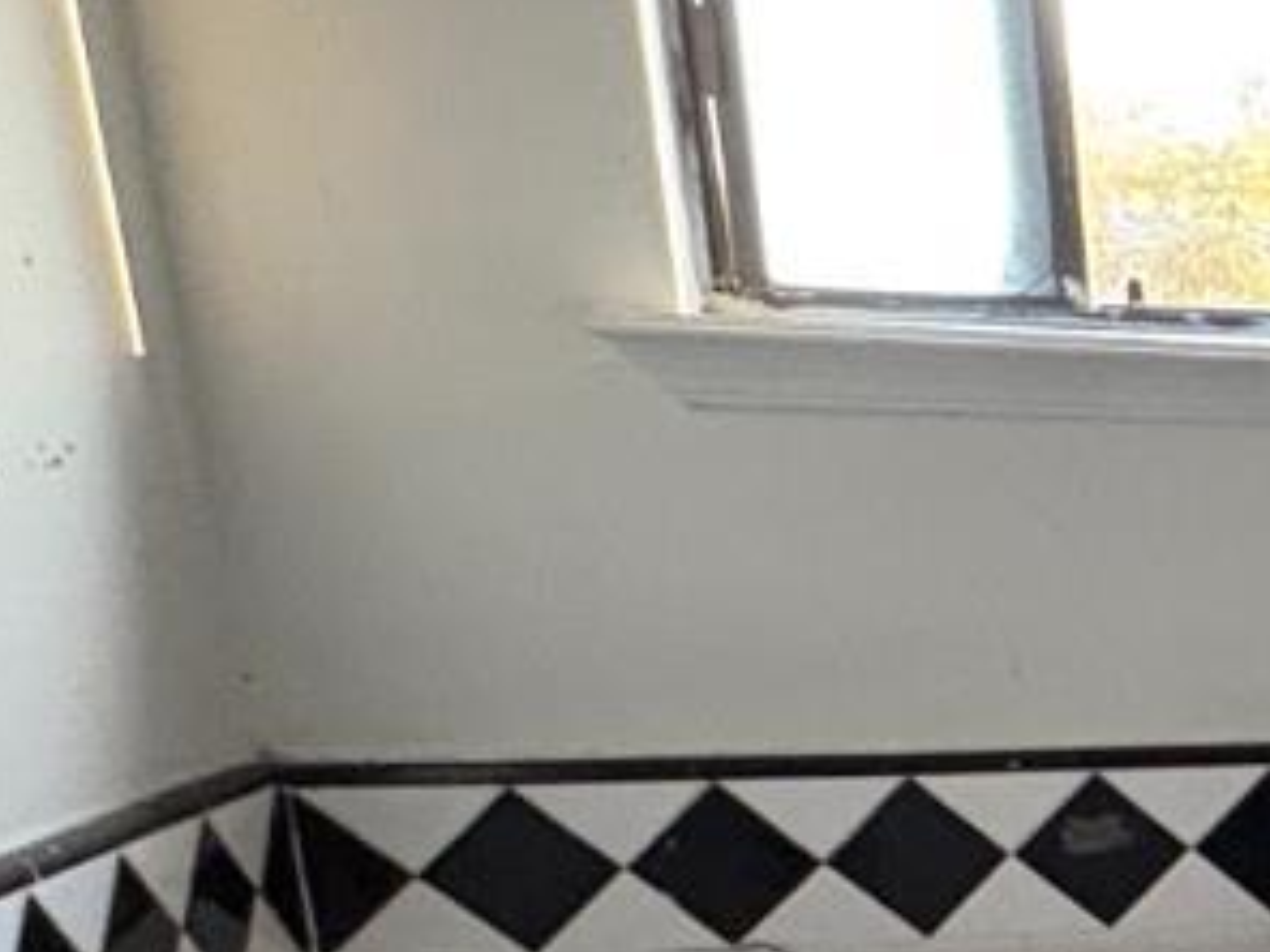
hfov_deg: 19.4
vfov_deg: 19.8
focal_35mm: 71
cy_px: 1057
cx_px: 2368
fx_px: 2605
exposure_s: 1/60
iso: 500
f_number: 2.2
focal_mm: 2.22
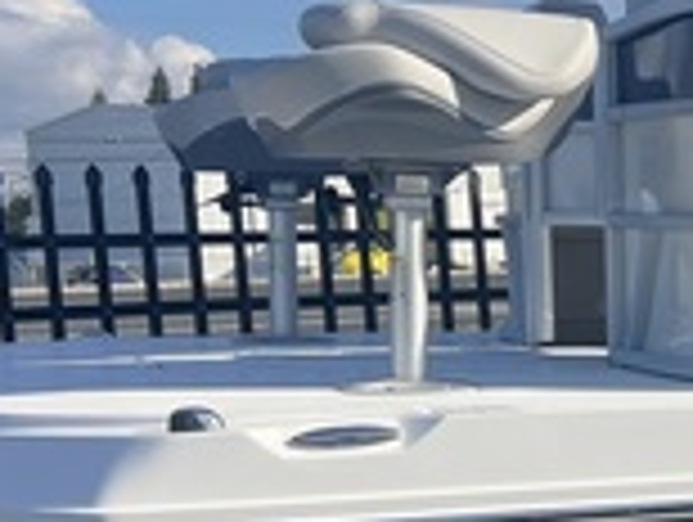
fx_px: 2025
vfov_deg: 14.6
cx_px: 1224
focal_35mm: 101
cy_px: 392
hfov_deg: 16.5
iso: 50
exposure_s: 1/5587
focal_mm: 5.7
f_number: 1.5
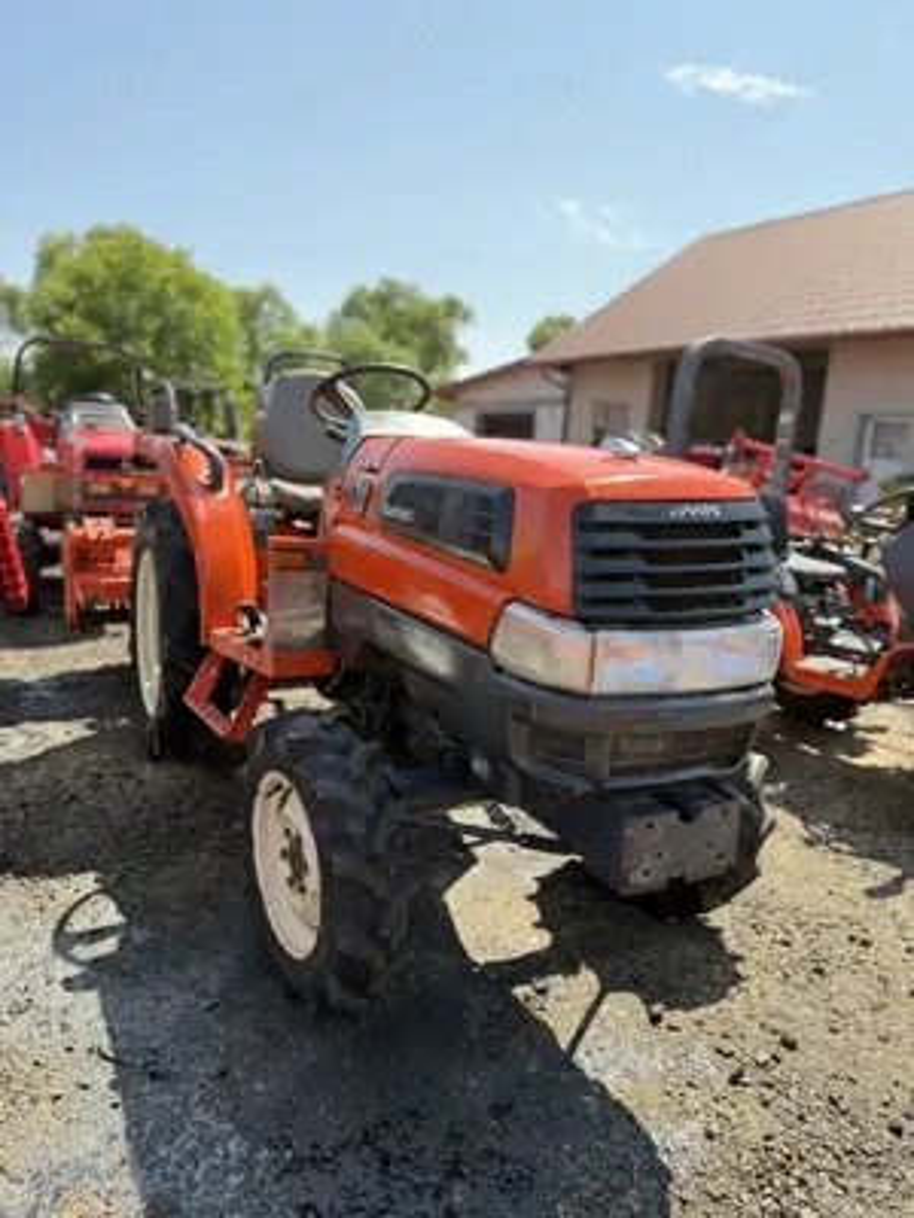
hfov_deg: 56.8
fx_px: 845
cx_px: 457
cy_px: 609
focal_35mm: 24
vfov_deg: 71.6
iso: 100
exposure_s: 1/1032
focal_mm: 6.76
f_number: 1.78
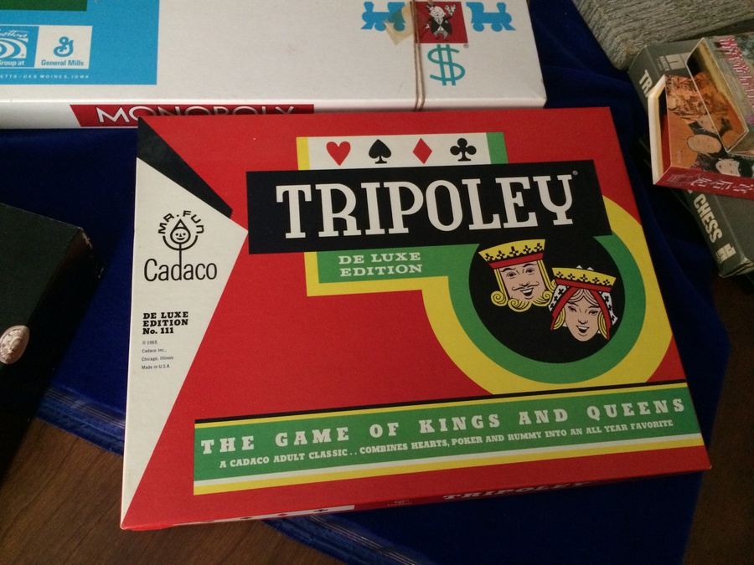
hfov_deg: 60.0
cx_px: 377
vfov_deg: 46.8
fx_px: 653
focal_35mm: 30
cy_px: 282
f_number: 2.2
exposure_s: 1/15
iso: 400
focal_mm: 4.12
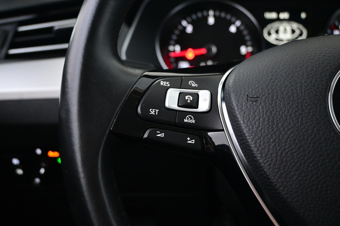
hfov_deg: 51.3
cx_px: 170
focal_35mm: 38
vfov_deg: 35.5
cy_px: 113
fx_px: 354
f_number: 4.2
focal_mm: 25
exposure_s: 1/40
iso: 4500
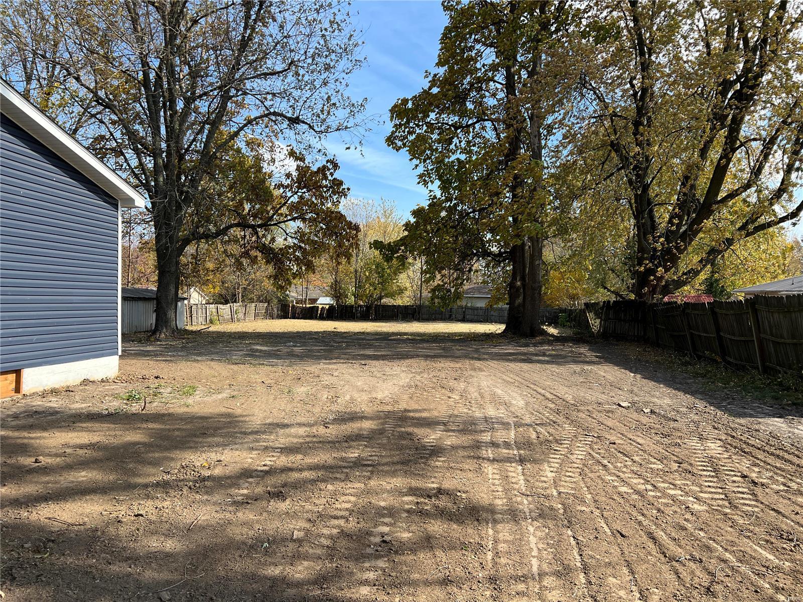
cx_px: 402
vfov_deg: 53.1
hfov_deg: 67.3
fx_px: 603
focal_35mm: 26
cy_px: 301
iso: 50
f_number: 1.5
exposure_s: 1/1751
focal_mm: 5.7
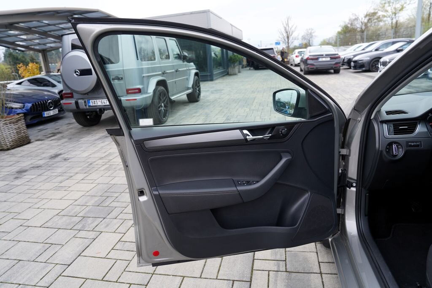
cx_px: 216
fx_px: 288
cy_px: 144
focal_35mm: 24
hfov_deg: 73.7
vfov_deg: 53.1
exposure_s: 1/100
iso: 100
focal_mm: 24
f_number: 5
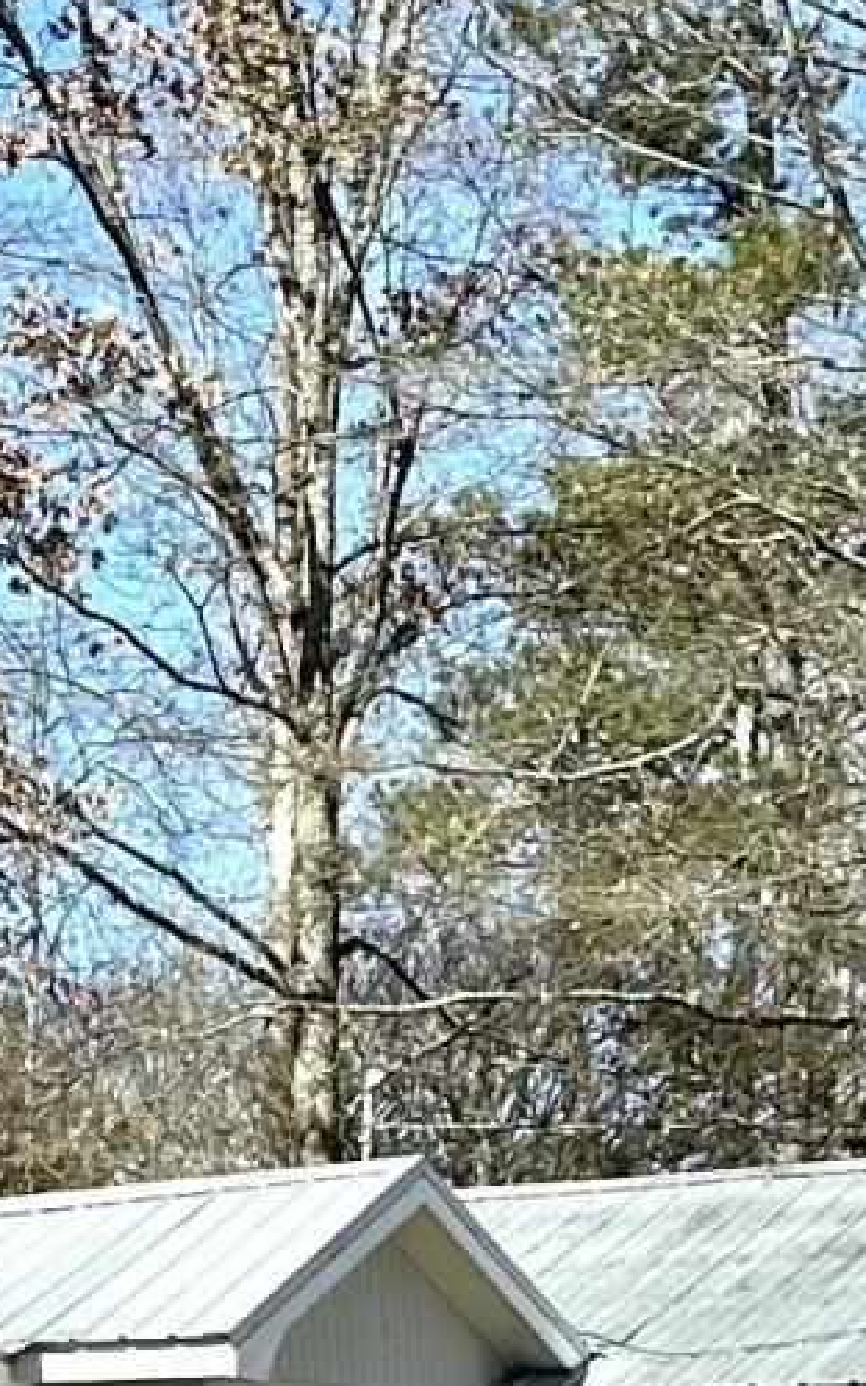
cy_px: 1330
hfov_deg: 8.0
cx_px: -1096
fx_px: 5776
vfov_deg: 13.5
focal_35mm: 153
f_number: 1.78
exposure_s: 1/3861
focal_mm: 6.86
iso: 80
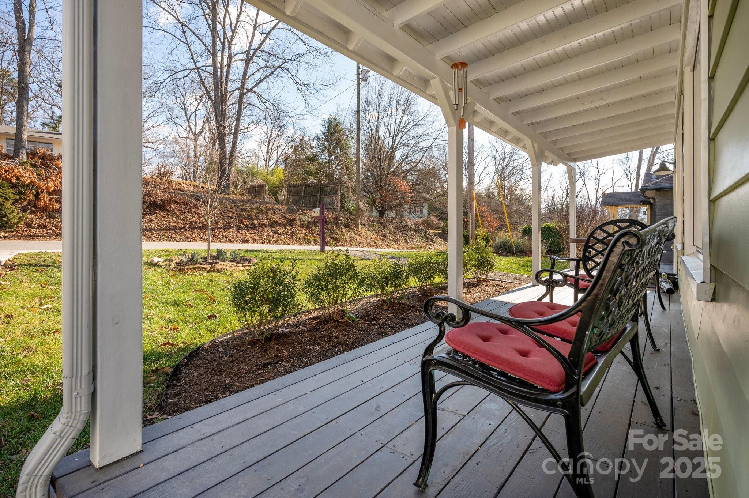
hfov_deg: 91.7
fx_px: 364
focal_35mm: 18
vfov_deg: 68.8
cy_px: 249
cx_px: 374
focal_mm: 17.5
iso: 200
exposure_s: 1/160
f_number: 8
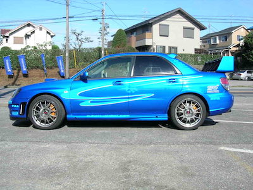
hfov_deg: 49.0
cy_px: 95
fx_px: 278
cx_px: 126
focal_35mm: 38
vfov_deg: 37.7
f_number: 4.8
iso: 64
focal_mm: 7.8
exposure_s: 1/363
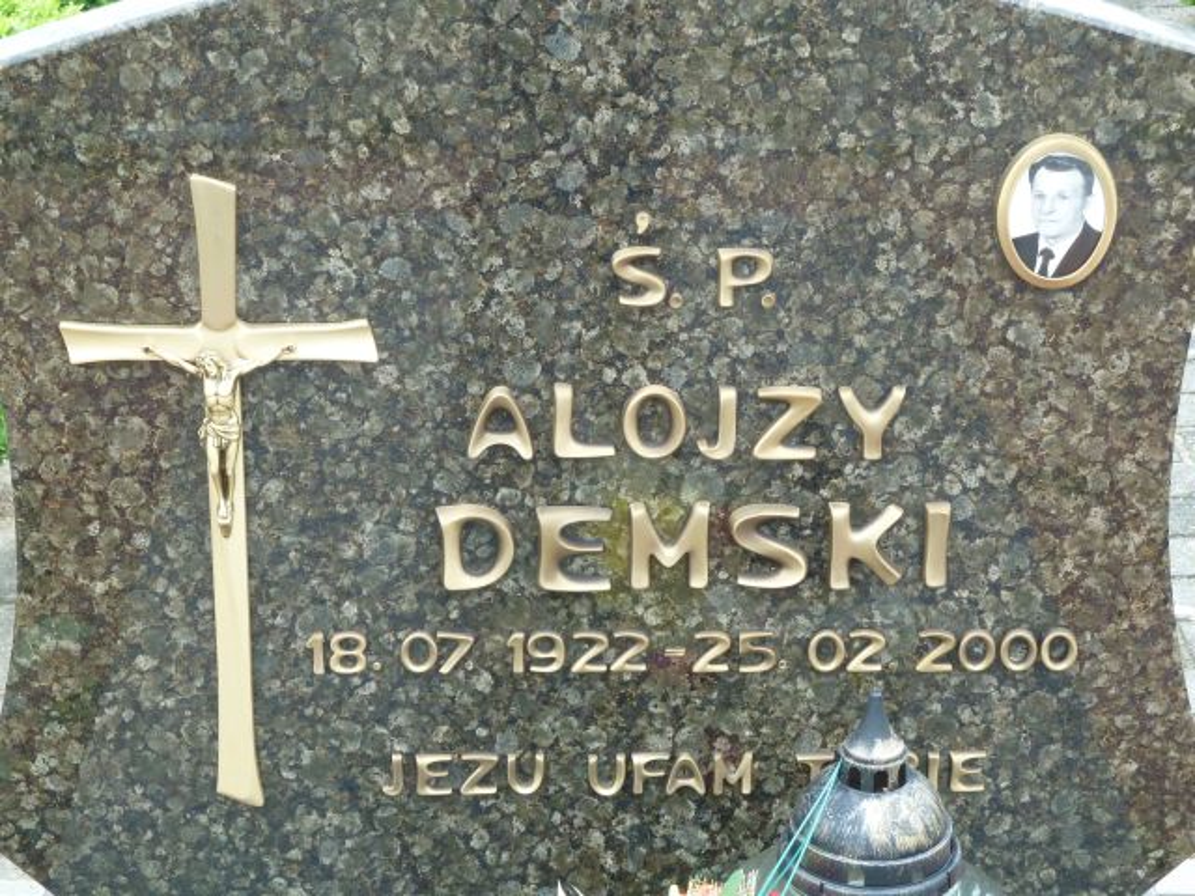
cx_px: 598
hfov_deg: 21.8
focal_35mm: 90
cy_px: 448
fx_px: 3107
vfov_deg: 16.4
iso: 125
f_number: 4.3
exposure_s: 1/40
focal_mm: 14.7
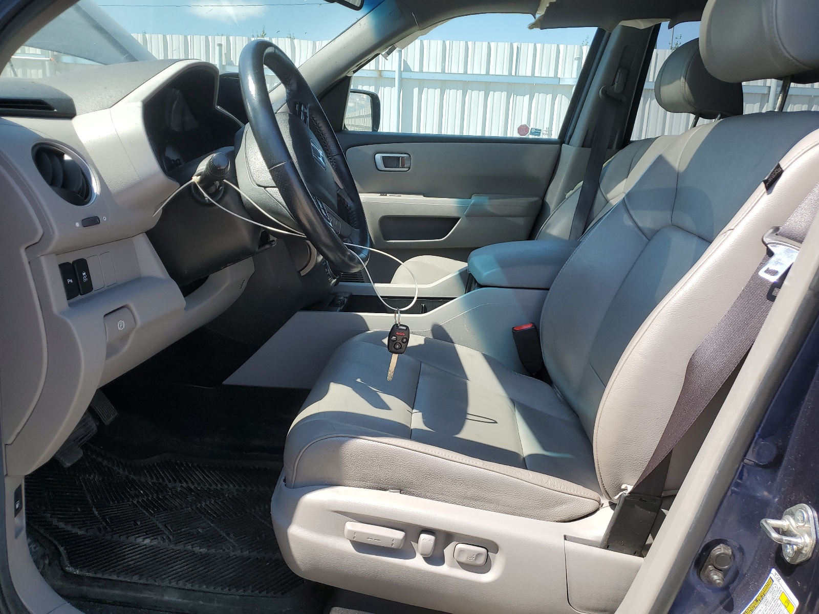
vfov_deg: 53.1
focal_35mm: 26
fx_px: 615
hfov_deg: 67.3
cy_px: 307
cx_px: 410
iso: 50
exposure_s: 1/1250
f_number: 1.5
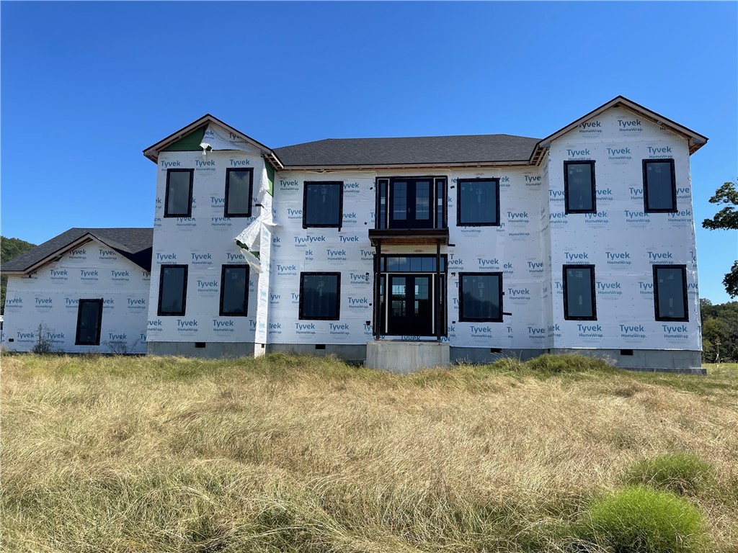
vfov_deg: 53.1
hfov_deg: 67.3
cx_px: 369
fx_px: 554
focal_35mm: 26
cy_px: 276
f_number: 1.6
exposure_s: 1/2817
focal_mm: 4.2
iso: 32
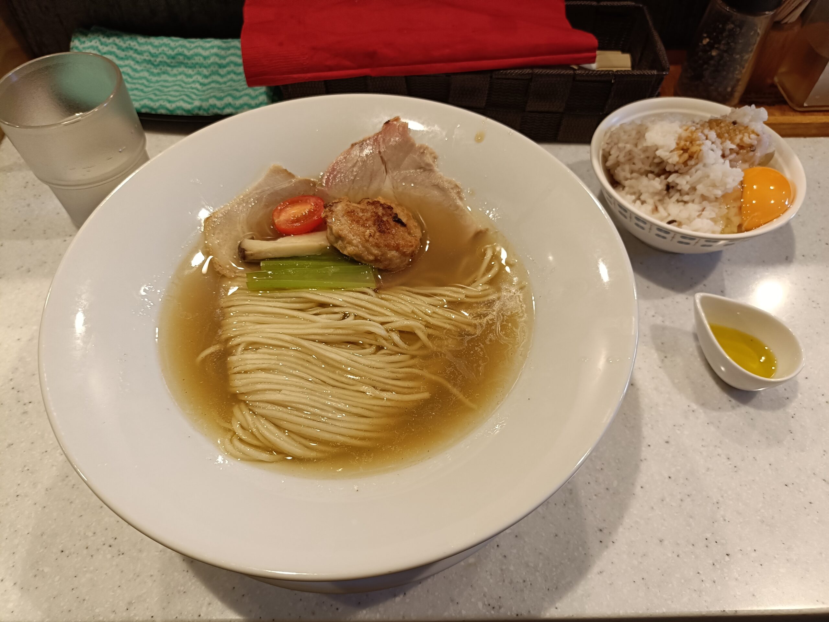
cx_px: 414
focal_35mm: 25
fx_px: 599
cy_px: 311
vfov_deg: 54.9
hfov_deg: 69.4
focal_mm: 4.7
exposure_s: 1/60
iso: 500
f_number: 1.7
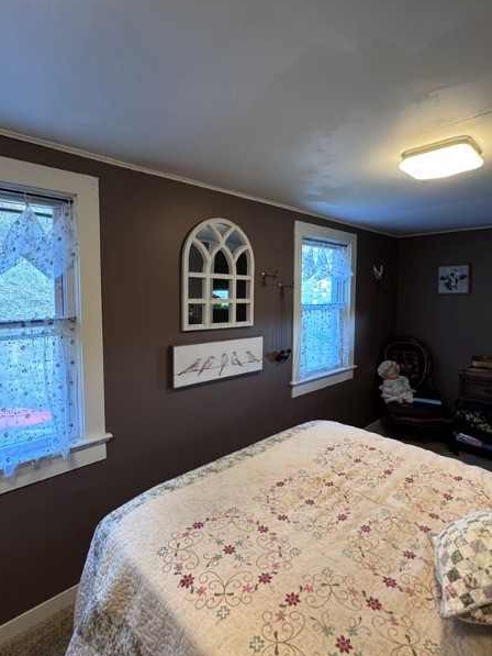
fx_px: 341
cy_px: 311
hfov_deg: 71.6
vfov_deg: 87.7
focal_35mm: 18
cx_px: 247
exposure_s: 1/60
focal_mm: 2.22
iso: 320
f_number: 2.2
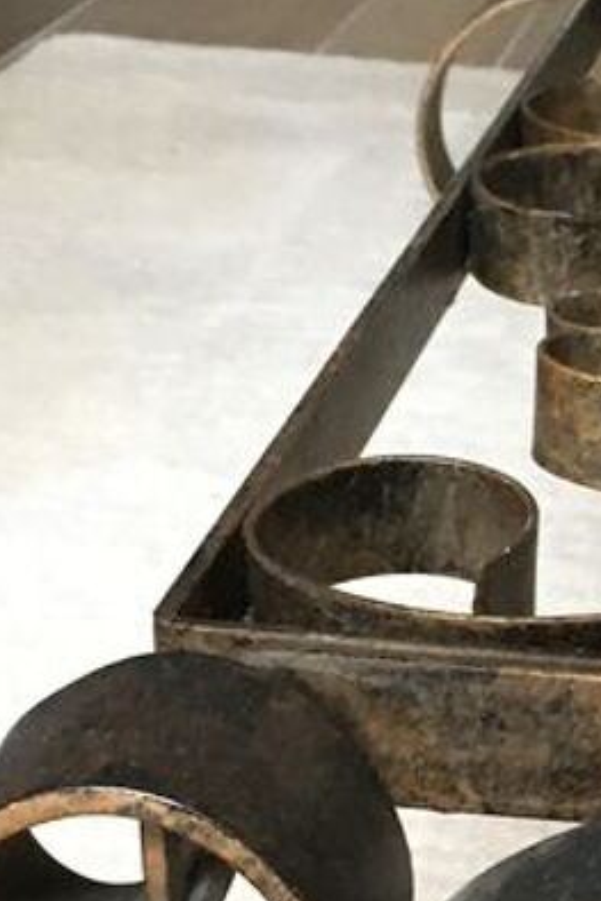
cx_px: 692
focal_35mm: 102
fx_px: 2552
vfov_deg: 19.9
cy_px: 680
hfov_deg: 13.1
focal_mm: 4.15
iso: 320
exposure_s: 1/17
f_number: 2.2
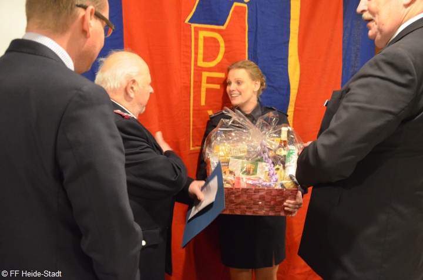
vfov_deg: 31.8
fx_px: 493
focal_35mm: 42
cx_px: 212
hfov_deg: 46.5
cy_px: 140
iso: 3200
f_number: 4
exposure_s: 1/20
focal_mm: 28
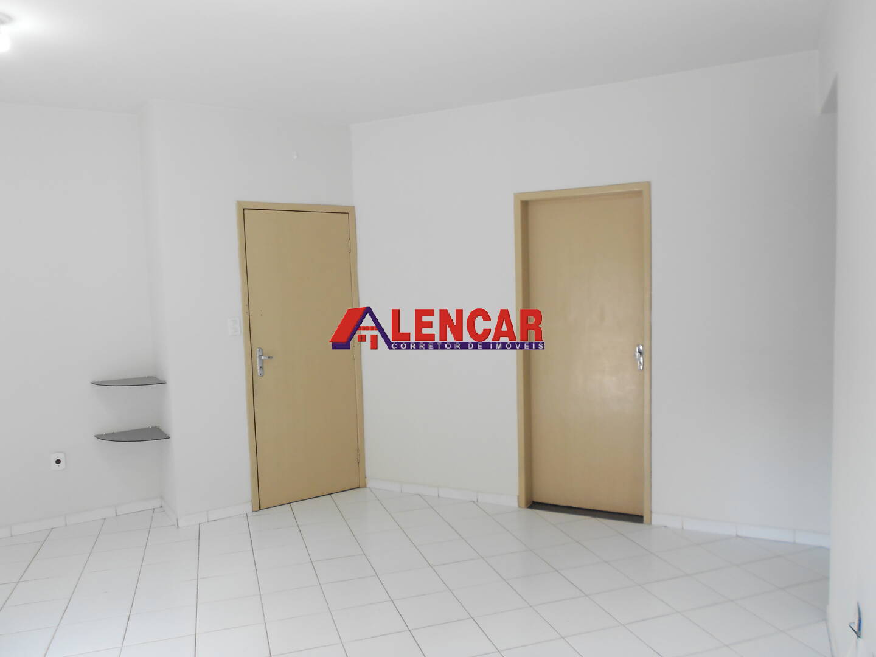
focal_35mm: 26
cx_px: 438
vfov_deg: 53.1
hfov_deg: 67.3
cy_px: 328
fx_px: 658
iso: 160
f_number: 3.2
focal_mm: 4.6
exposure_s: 1/30
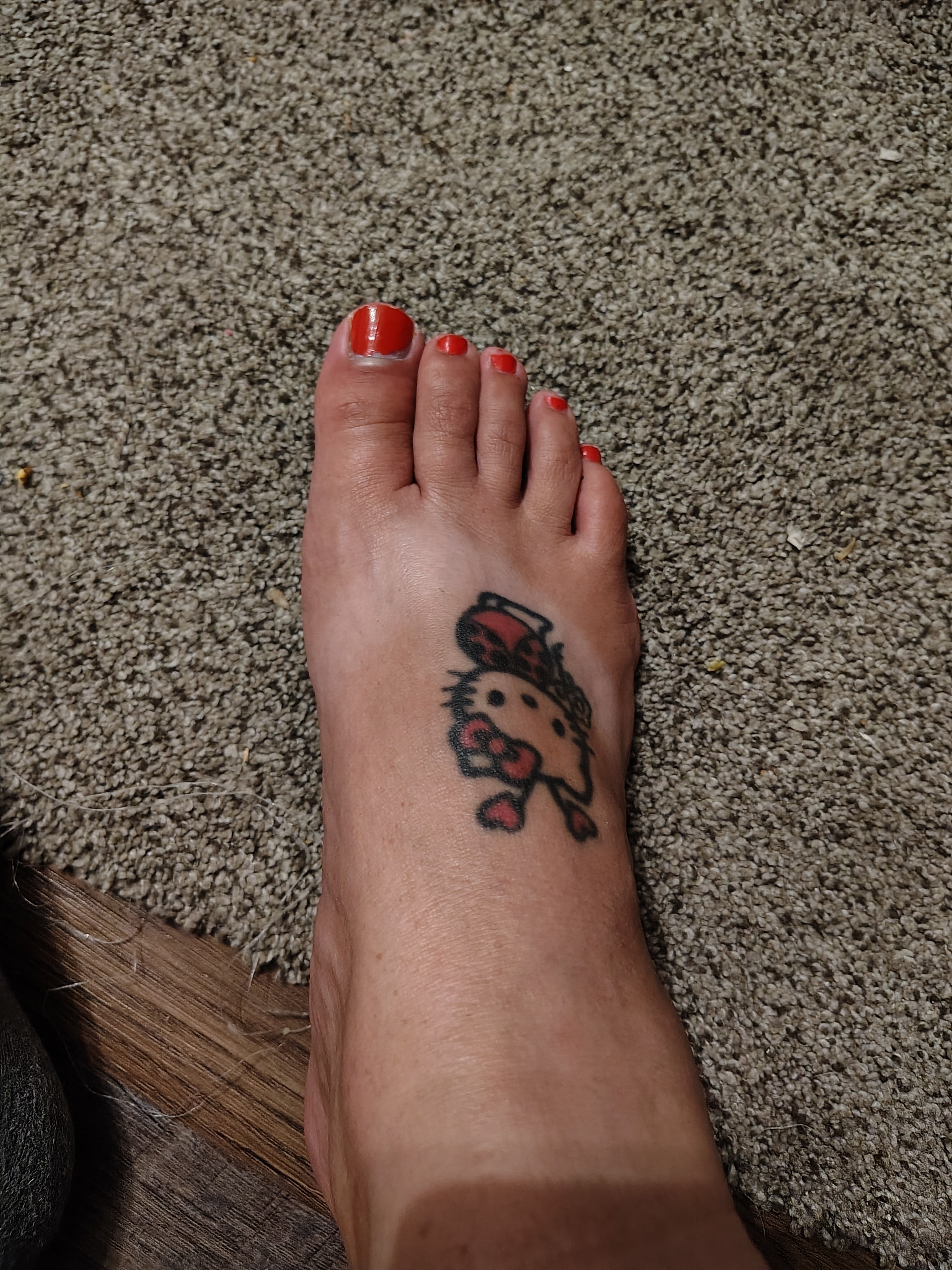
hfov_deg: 56.8
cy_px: 635
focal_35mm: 24
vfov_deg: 71.6
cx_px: 476
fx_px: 880
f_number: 1.8
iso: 2182
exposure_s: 1/30
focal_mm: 5.56
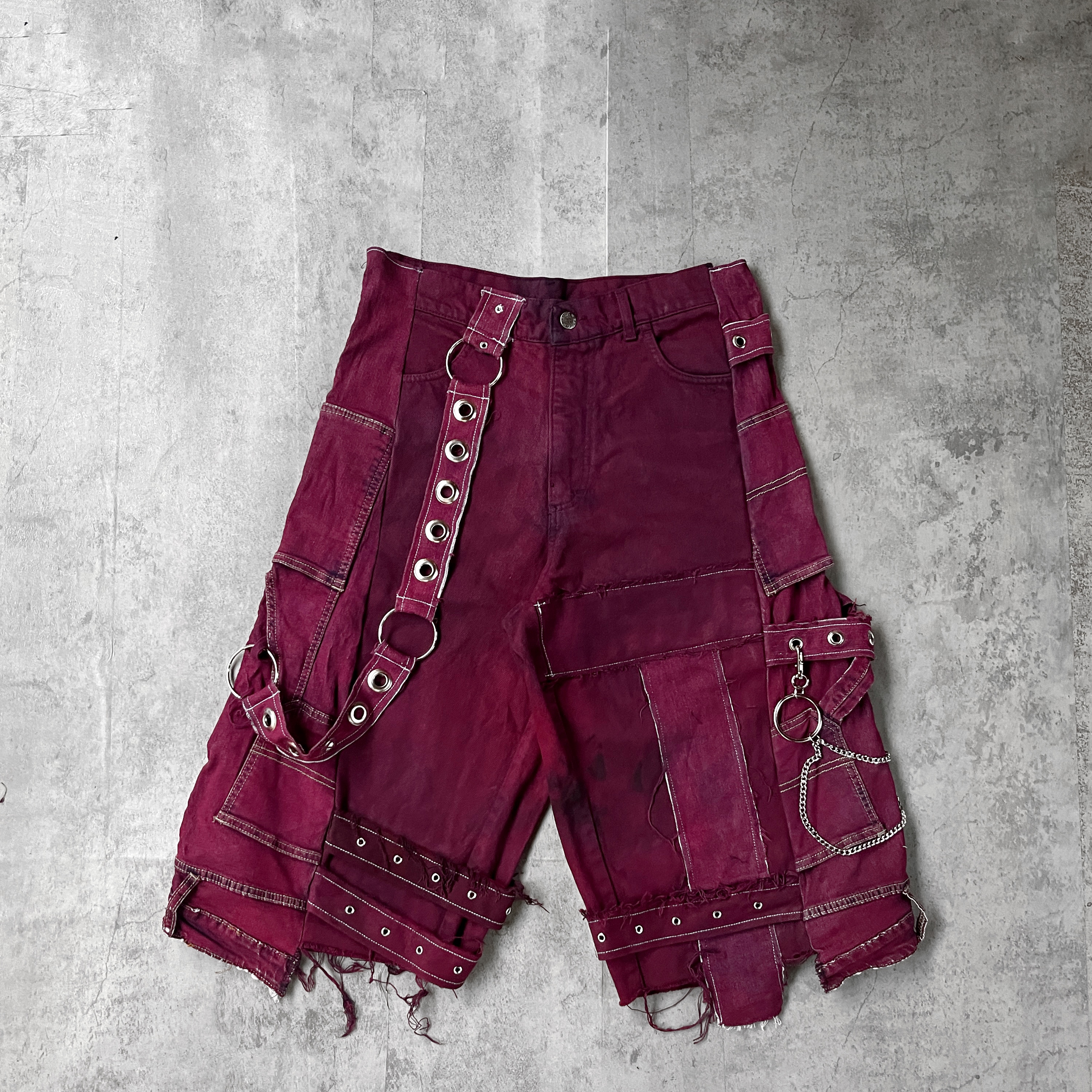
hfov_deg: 52.5
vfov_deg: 52.3
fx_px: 1106
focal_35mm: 31
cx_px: 551
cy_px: 633
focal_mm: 5.1
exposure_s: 1/60
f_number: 1.6
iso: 320
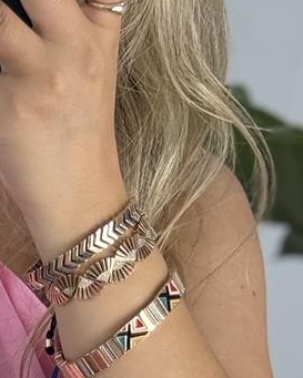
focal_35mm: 220
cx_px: -264
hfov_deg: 6.8
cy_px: 786
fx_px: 2465
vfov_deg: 8.3
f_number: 1.78
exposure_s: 1/156
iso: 64
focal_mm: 6.76
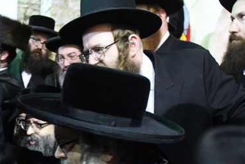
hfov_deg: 41.2
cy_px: 163
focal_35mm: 46
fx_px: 313
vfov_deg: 27.6
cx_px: 55
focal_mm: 17
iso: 5000
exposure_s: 1/50
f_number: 2.8
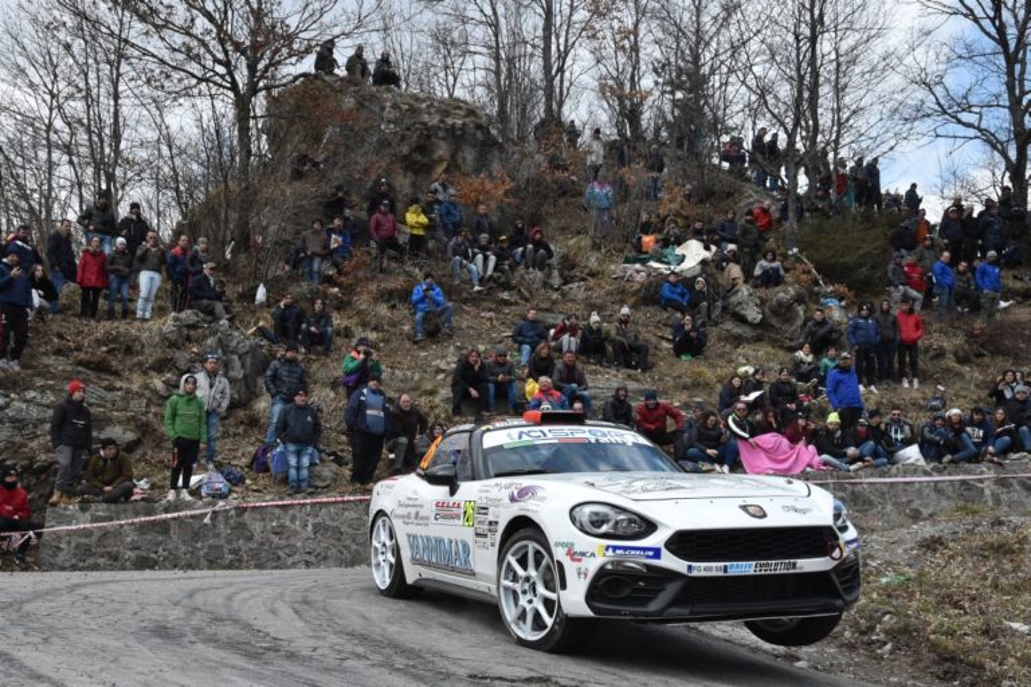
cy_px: 344
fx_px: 1002
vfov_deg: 37.9
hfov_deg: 54.4
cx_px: 516
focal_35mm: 35
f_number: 9
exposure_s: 1/4000
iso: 3200
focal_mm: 35
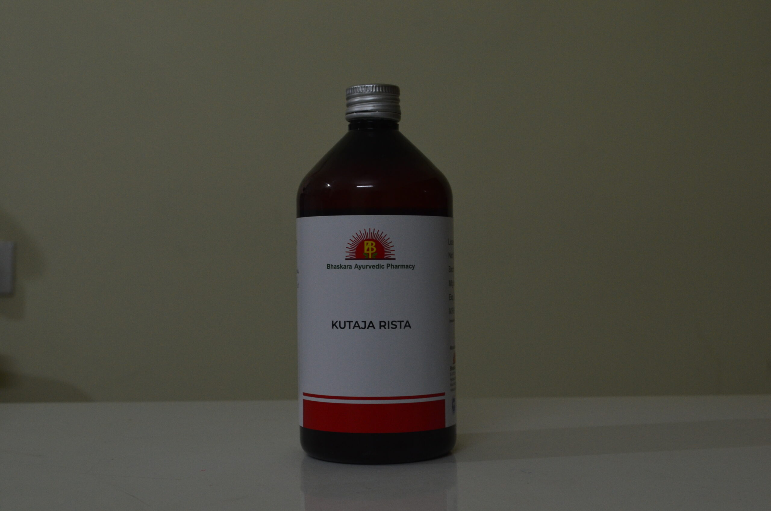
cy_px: 256
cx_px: 386
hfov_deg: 37.9
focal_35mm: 52
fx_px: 1122
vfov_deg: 25.6
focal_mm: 35
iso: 800
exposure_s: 1/30
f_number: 7.1
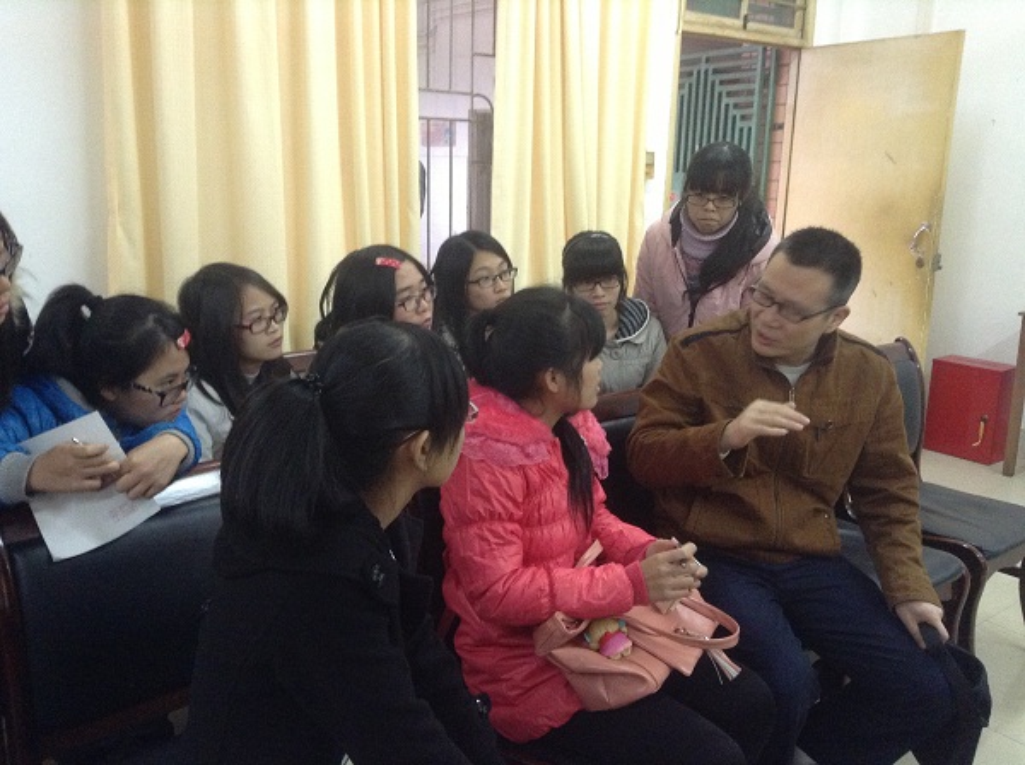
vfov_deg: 42.8
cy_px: 382
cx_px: 512
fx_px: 976
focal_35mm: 33
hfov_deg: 55.4
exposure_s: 1/17
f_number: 2.4
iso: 250
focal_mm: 3.3
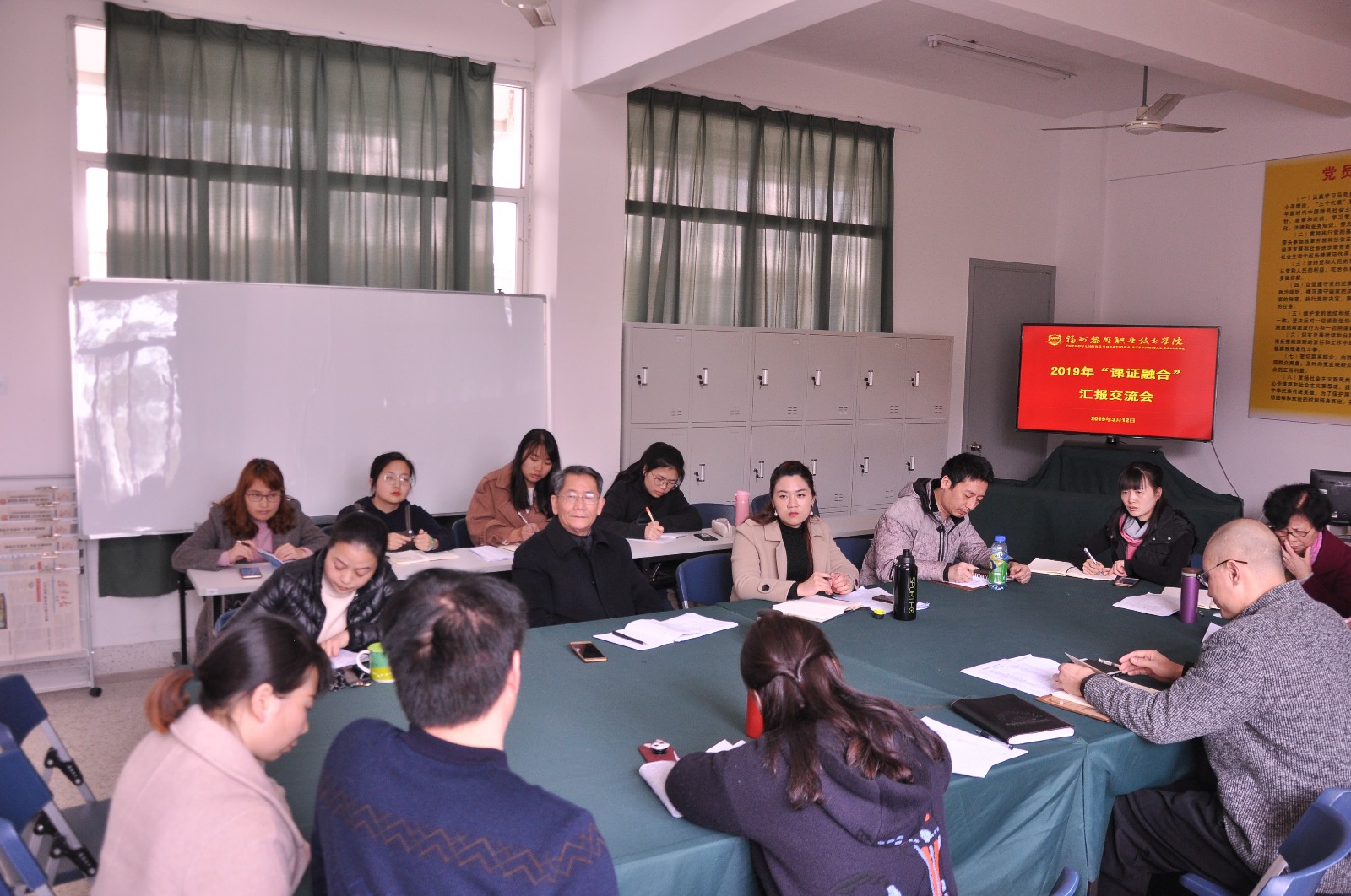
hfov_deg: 67.5
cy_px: 448
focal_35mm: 27
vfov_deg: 47.8
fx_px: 1012
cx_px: 676
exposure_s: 1/60
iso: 400
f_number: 4
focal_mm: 18
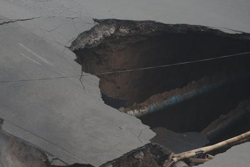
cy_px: 157
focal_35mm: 258
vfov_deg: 5.3
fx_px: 1791
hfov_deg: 8.0
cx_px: 44
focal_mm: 120
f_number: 4.5
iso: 640
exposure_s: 1/400
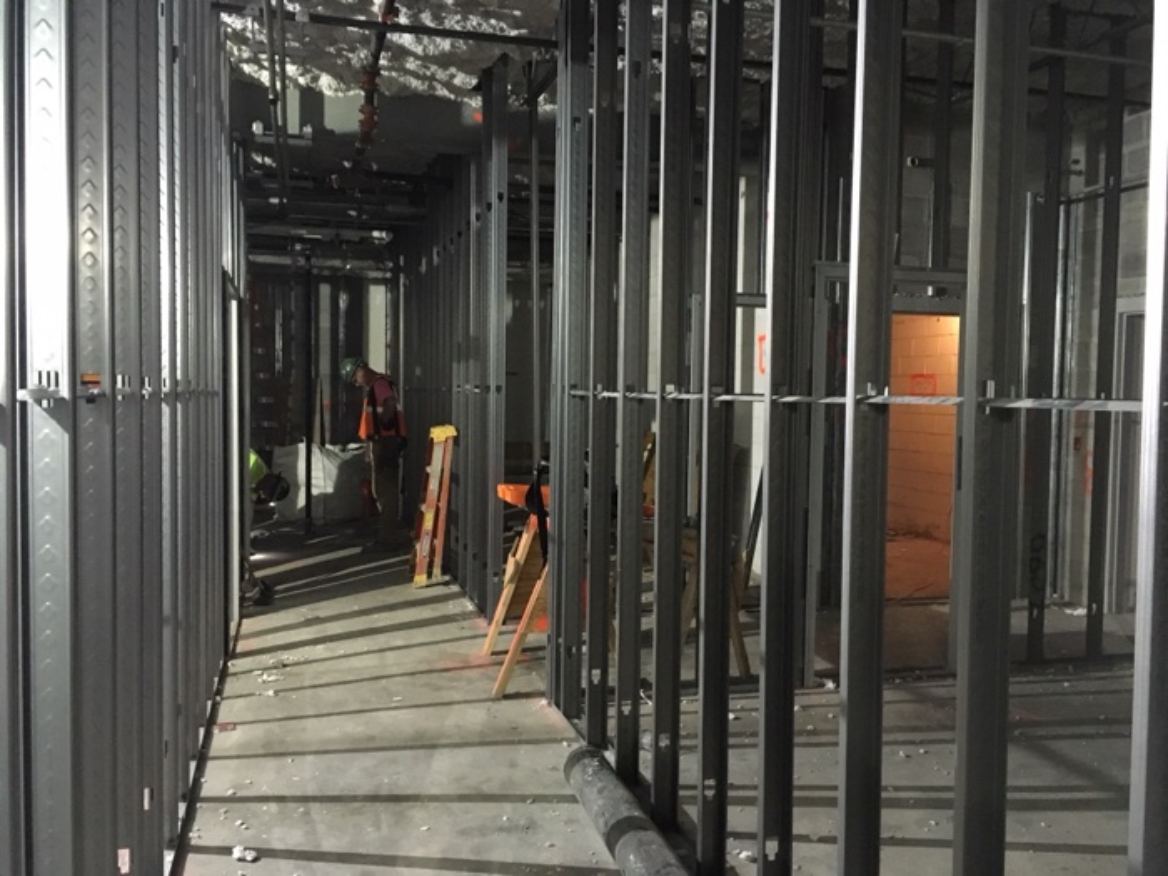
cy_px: 438
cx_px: 584
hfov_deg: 61.7
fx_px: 979
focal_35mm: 29
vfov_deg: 48.2
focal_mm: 4.15
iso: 250
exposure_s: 1/15
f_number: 2.2
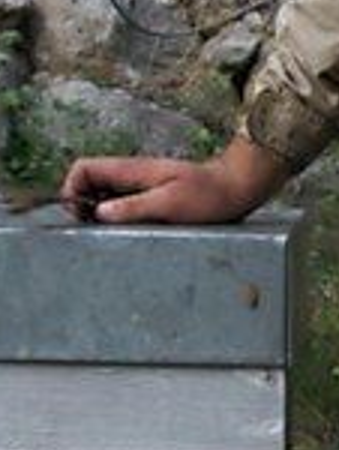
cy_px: 258
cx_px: 420
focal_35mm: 128
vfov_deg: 15.4
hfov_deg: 11.4
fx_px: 1667
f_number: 2.9
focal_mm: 5.7
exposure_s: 1/250
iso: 80
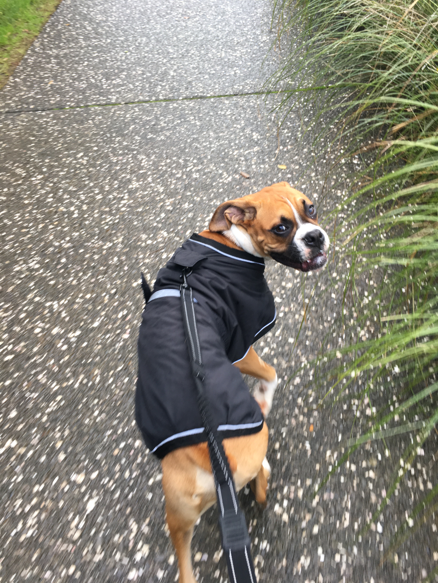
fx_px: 489
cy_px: 292
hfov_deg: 48.2
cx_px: 219
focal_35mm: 29
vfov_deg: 61.7
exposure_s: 1/100
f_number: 2.2
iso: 40
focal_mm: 4.15
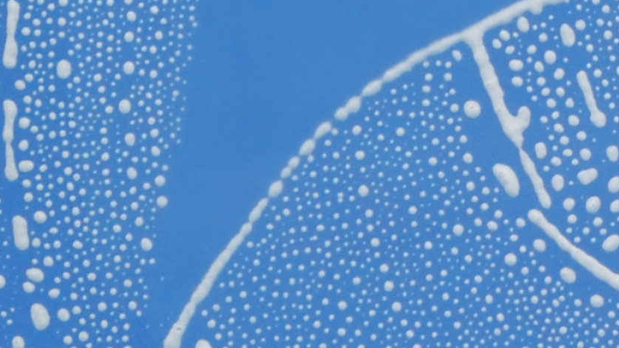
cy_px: -430
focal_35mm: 161
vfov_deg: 7.2
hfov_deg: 11.7
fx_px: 2643
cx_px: 1331
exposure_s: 1/500
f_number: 9
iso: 800
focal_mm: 22
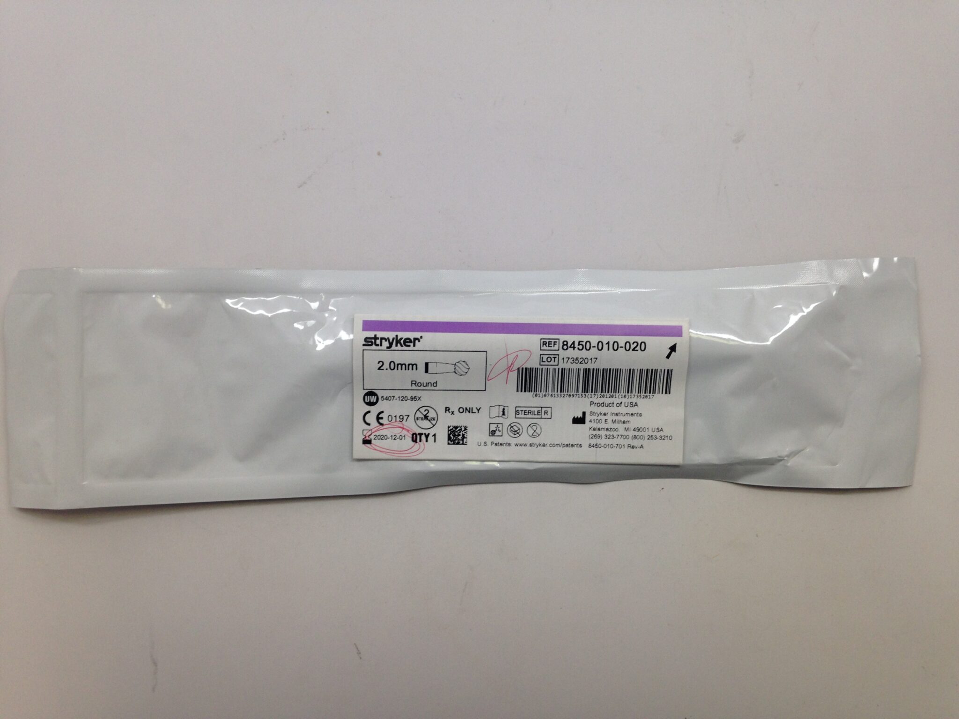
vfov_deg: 42.9
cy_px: 360
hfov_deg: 55.4
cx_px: 480
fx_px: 914
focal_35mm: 33
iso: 50
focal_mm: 4.12
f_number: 2.4
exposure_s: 1/60
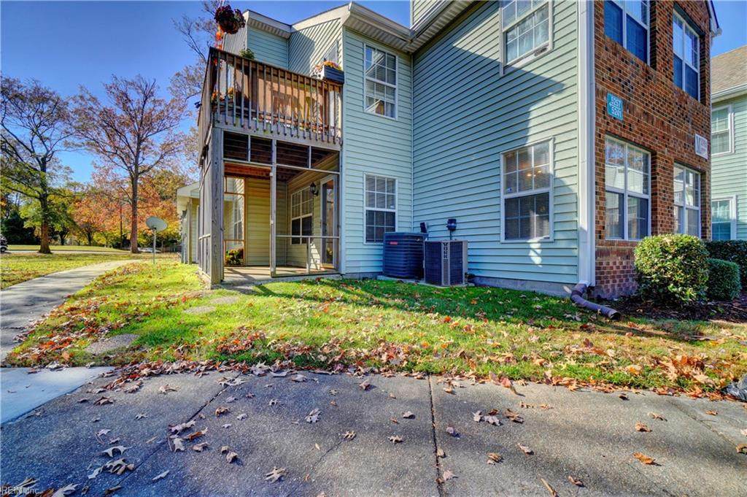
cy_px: 248
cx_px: 374
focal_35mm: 15
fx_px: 311
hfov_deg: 100.4
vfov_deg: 77.2
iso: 100
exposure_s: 1/160
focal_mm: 10
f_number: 8
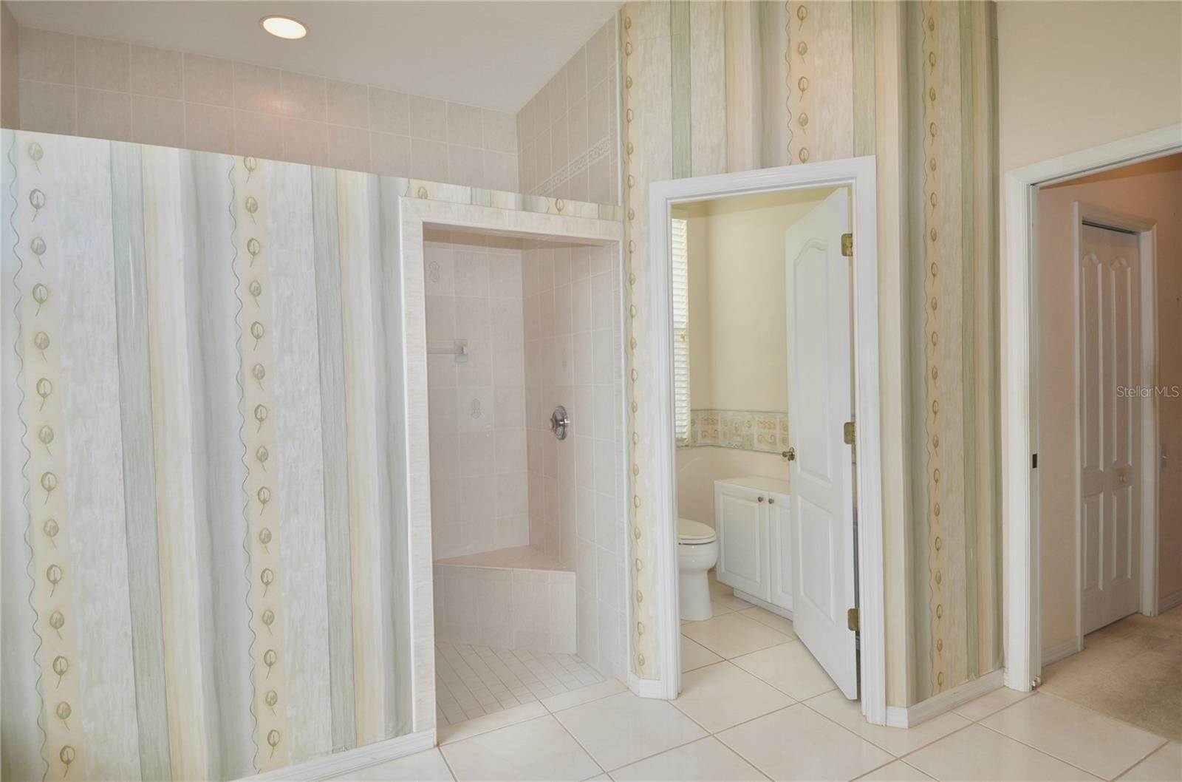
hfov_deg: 53.2
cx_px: 591
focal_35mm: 36
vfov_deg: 36.7
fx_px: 1179
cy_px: 391
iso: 200
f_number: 5.6
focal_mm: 24
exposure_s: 1/125
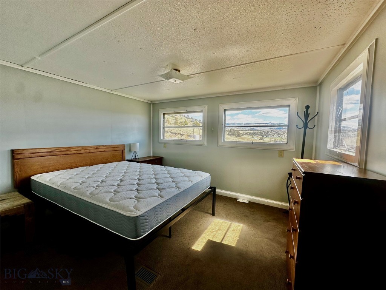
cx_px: 193
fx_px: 156
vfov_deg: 85.7
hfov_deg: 102.1
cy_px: 145
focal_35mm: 14
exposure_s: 1/502
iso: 40
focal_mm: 2.22
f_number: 2.2
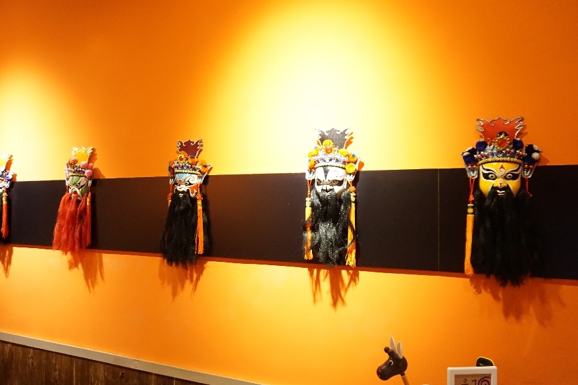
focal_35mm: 28
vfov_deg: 46.4
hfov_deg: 65.4
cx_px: 267
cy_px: 196
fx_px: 449
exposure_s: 1/50
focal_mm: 16
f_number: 3.5
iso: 3200
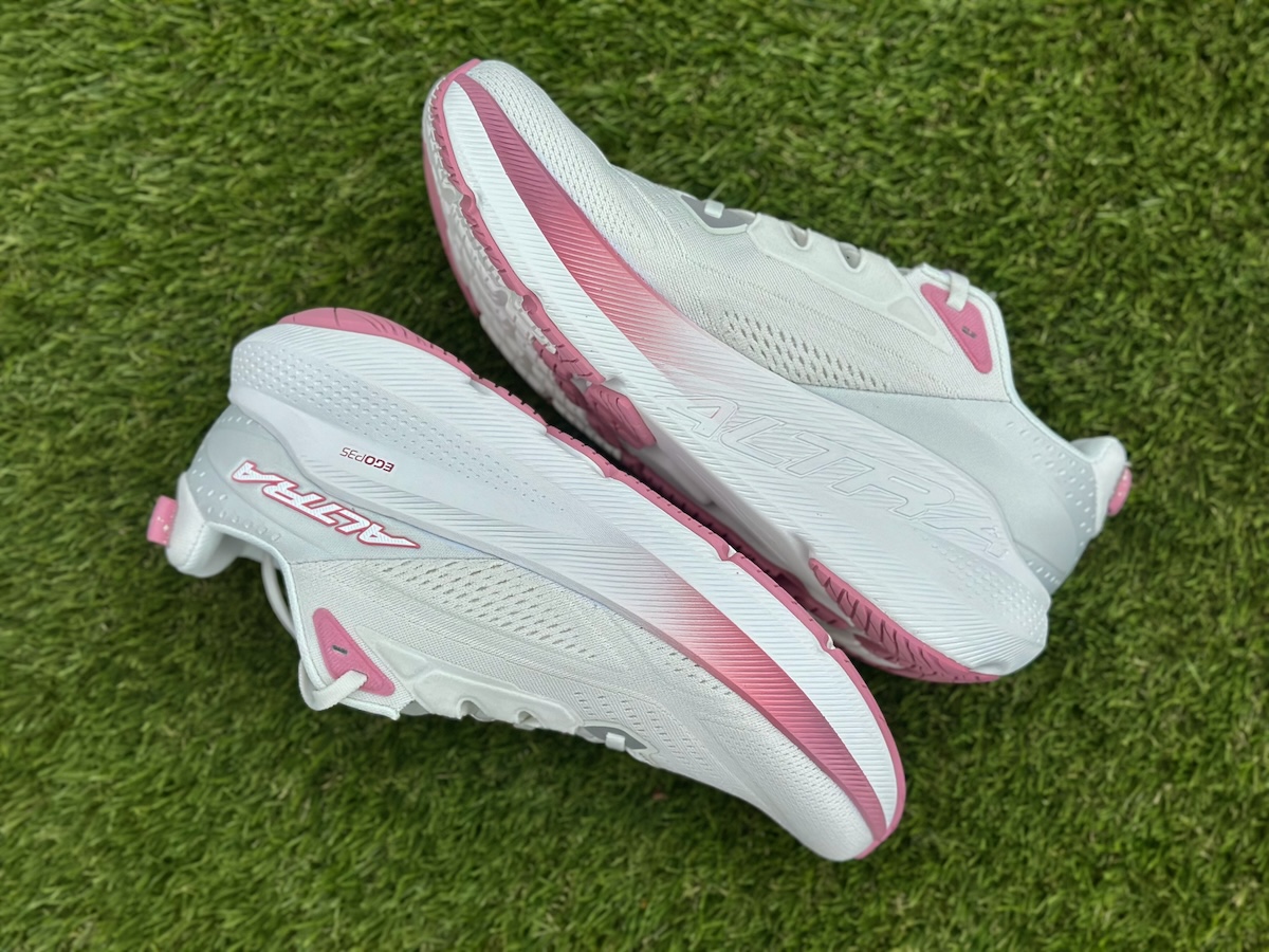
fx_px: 1760
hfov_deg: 39.7
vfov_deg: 30.3
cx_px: 634
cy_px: 476
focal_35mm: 48
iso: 100
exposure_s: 1/13699
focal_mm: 6.86
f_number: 1.78
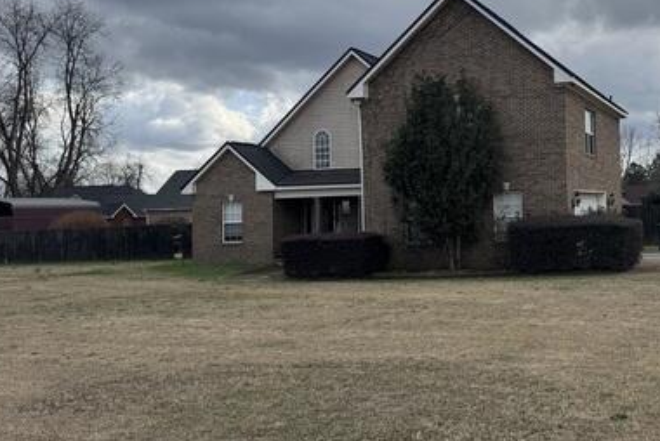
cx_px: 504
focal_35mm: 42
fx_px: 771
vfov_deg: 31.8
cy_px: 167
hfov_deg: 44.6
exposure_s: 1/4310
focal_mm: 6.76
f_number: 1.78
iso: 80
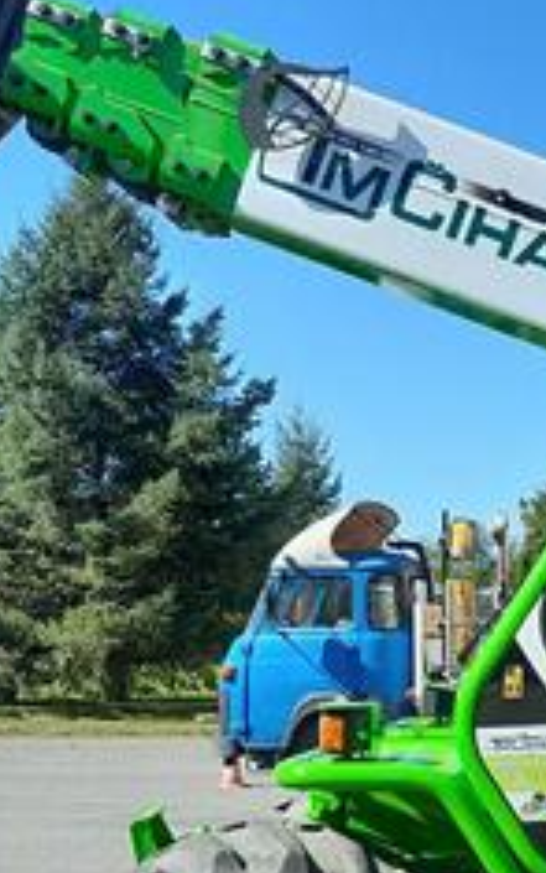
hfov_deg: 18.1
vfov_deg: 30.3
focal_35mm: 67
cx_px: 713
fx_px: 1594
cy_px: 606
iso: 40
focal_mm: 4
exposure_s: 1/1107
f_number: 1.8
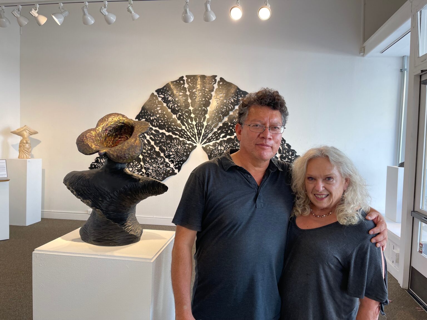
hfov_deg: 67.3
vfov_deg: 53.1
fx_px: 321
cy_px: 160
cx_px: 214
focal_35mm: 26
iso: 64
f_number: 1.6
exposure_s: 1/120
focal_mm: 5.1
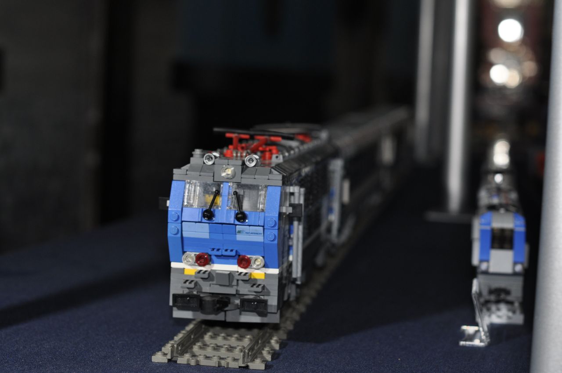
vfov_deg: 18.1
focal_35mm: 75
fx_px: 1169
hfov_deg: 27.0
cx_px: 281
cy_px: 186
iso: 400
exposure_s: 1/60
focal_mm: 50
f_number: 4.5
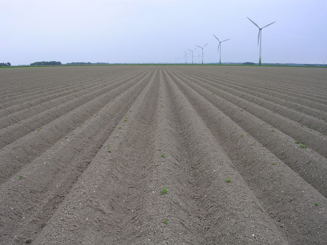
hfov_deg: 49.0
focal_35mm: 38
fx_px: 359
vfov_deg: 37.7
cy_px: 122
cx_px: 164
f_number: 5.6
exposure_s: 1/135
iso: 50
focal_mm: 5.8
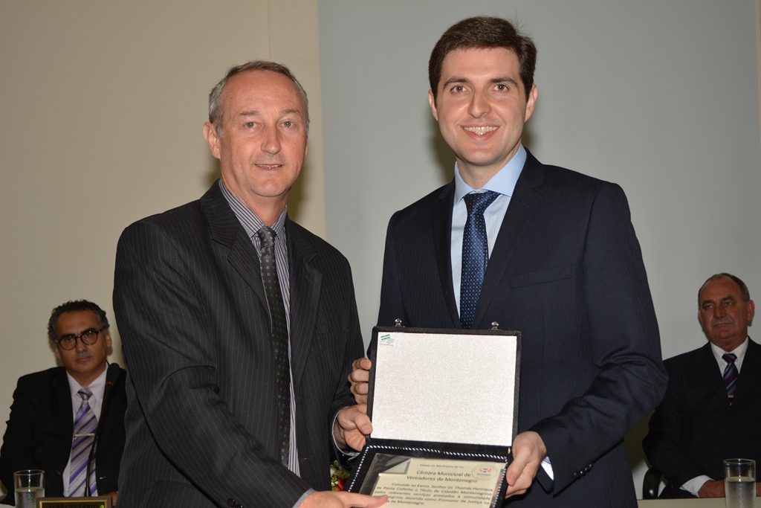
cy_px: 254
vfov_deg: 23.8
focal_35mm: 57
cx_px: 380
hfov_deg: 35.0
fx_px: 1205
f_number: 5
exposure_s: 1/60
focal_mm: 38
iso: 100
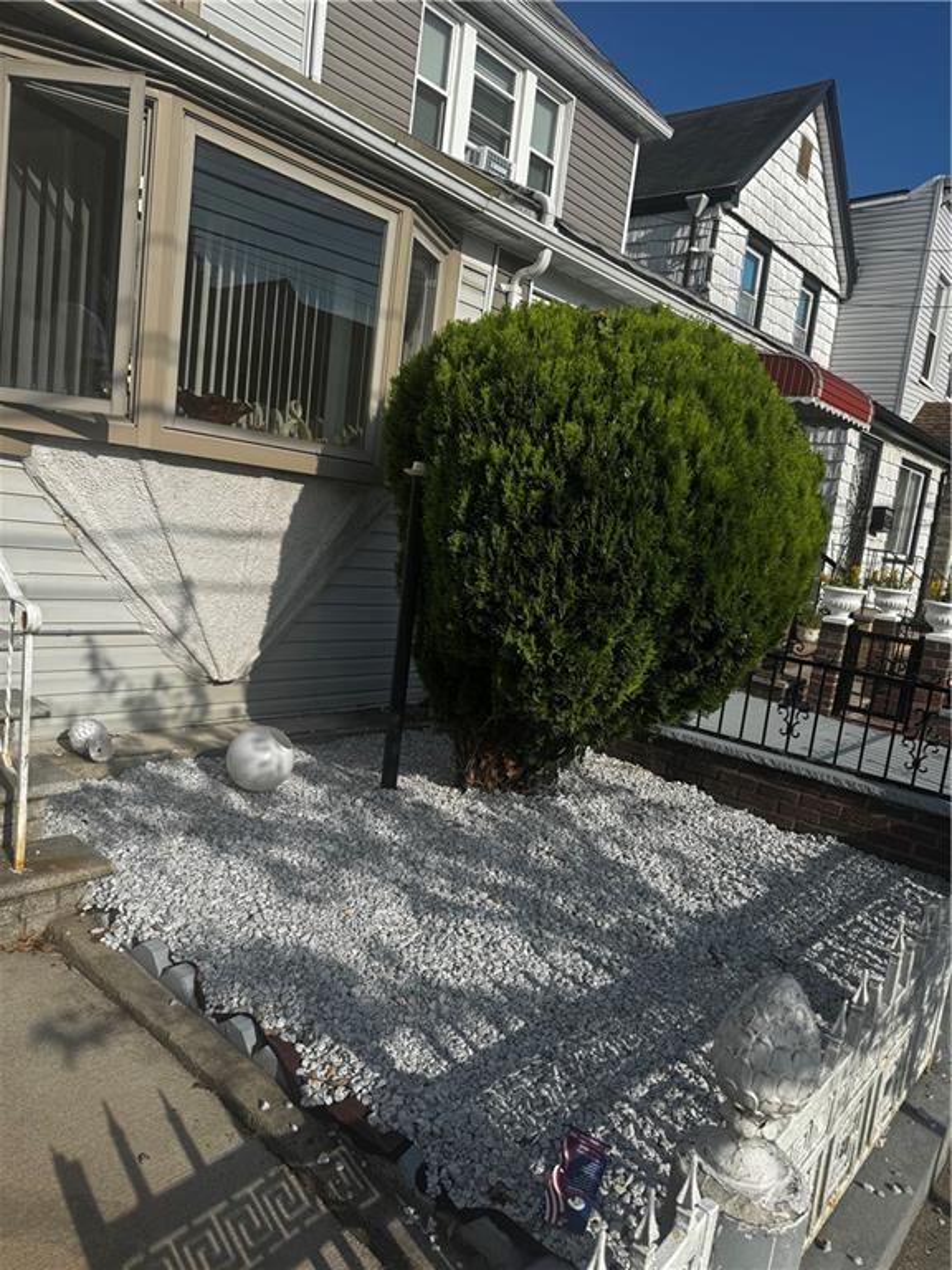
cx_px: 476
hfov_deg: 56.8
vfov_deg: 71.6
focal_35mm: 24
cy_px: 635
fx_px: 880
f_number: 1.78
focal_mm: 6.76
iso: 80
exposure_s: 1/4950
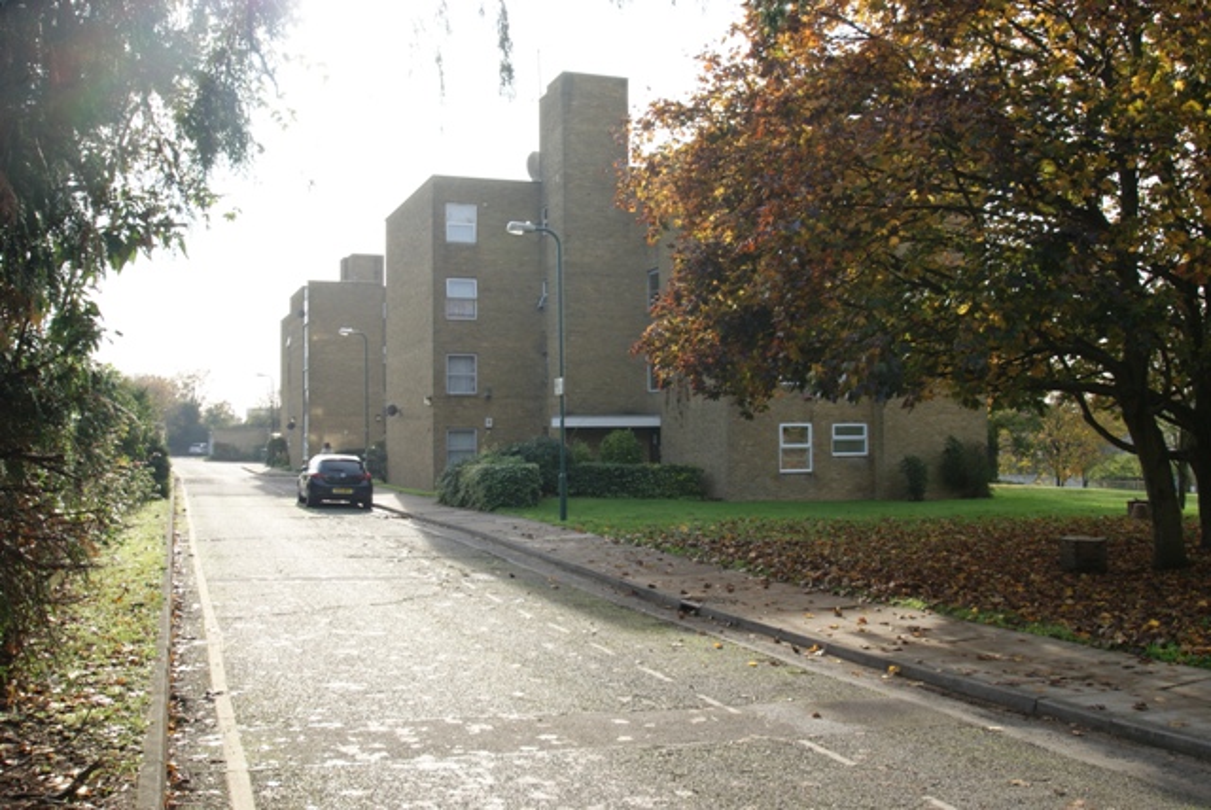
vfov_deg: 36.9
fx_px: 1212
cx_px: 606
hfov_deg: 53.1
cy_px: 405
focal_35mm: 36
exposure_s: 1/60
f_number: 9
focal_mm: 24
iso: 100
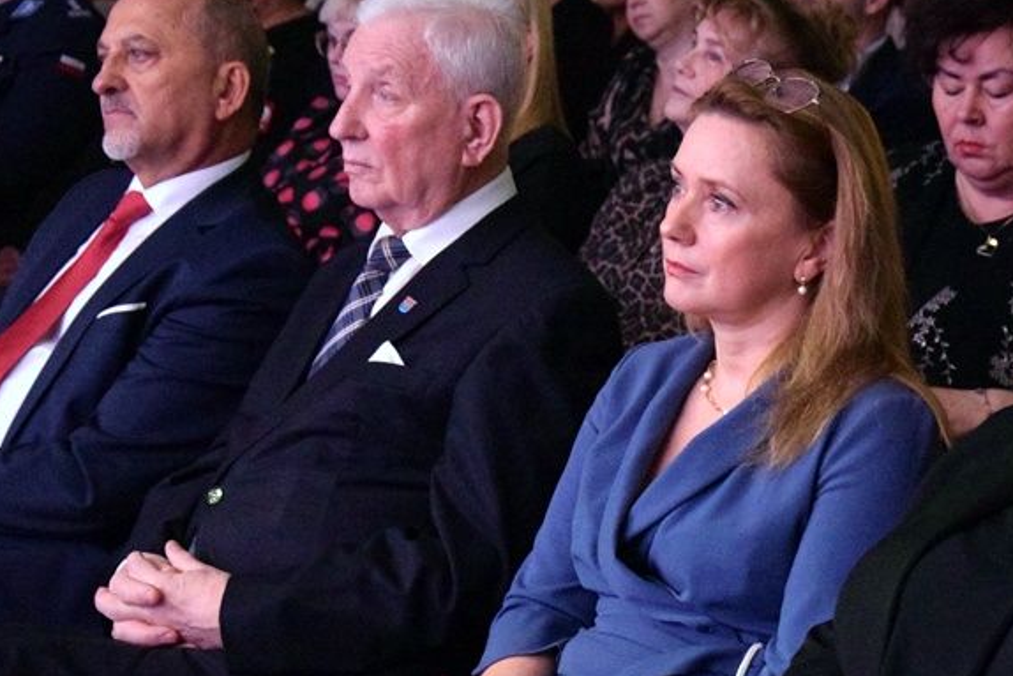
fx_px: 2646
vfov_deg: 14.6
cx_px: 671
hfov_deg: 21.6
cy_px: 392
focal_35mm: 94
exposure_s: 1/100
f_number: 4.5
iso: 12800
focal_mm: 40
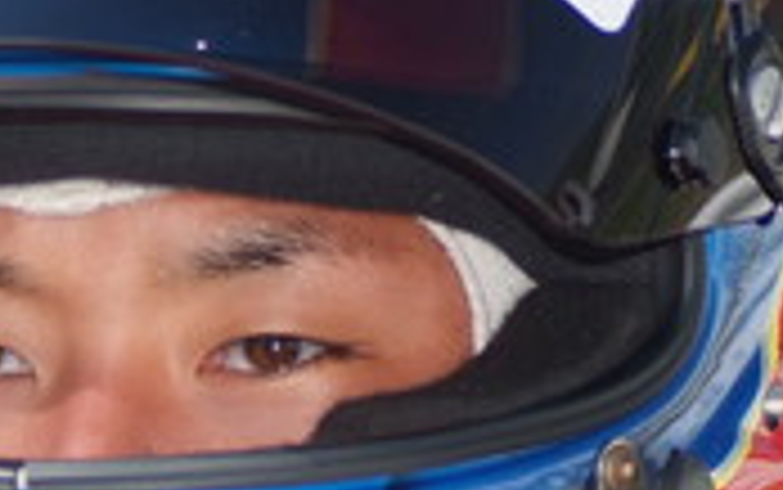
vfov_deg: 2.3
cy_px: 755
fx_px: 12150
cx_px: 194
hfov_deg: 3.7
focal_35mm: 569
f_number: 3
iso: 100
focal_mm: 90
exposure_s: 1/800
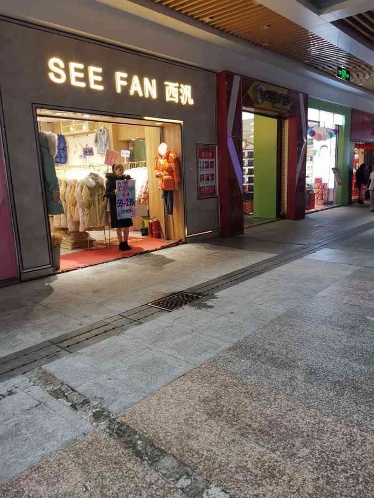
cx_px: 187
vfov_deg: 65.3
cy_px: 249
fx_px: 389
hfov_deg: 51.4
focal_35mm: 27
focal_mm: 4.75
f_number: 1.8
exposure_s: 1/100
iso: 64
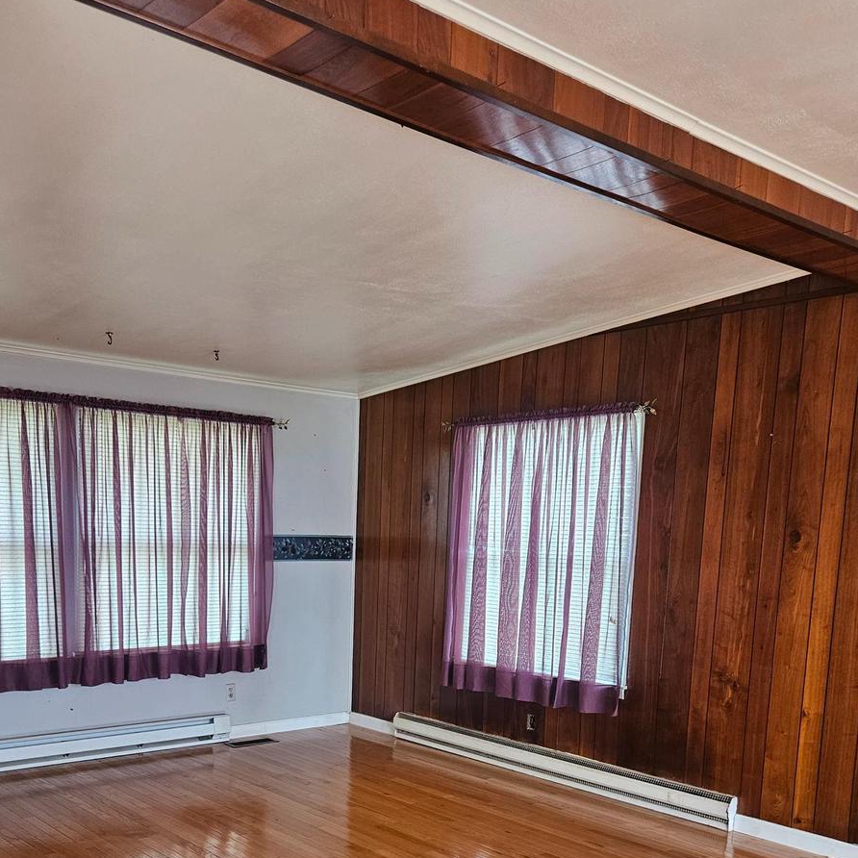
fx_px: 981
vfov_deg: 44.9
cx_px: 366
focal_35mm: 35
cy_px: 686
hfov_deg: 47.1
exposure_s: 1/120
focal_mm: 5.4
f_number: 1.8
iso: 160
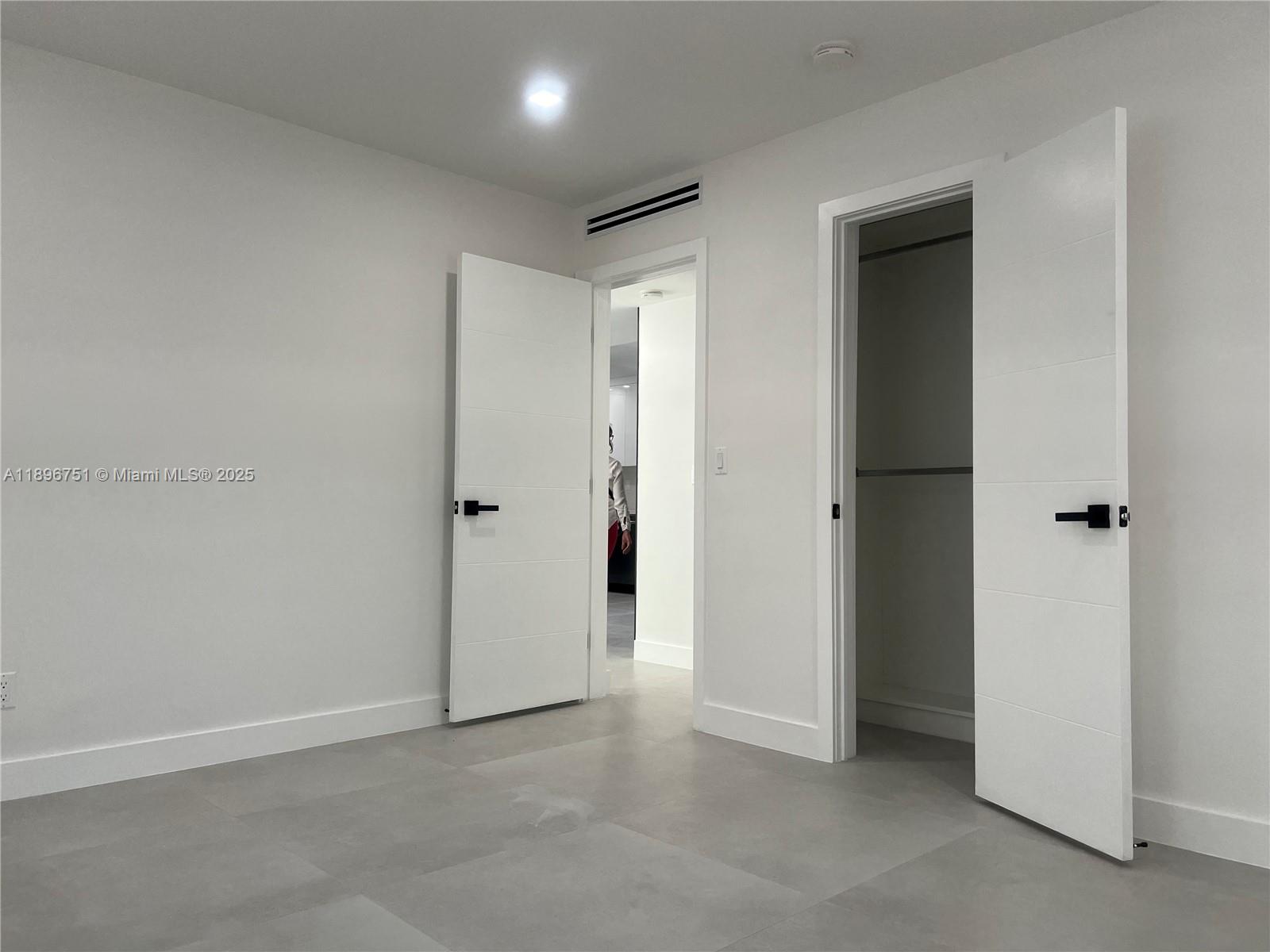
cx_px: 635
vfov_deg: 53.1
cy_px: 476
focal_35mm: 26
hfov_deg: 67.3
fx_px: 954
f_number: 1.5
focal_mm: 5.7
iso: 50
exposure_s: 1/120
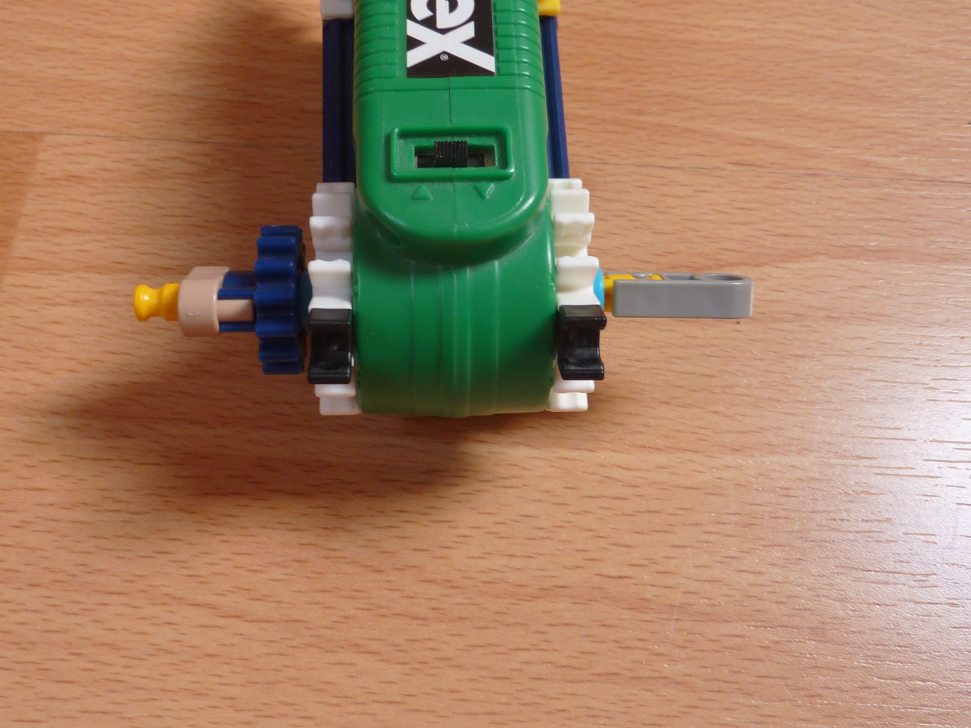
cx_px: 419
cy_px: 275
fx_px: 1066
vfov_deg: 37.5
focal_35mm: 38
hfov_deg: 48.8
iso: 80
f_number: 3.3
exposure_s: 1/25
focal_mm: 4.1
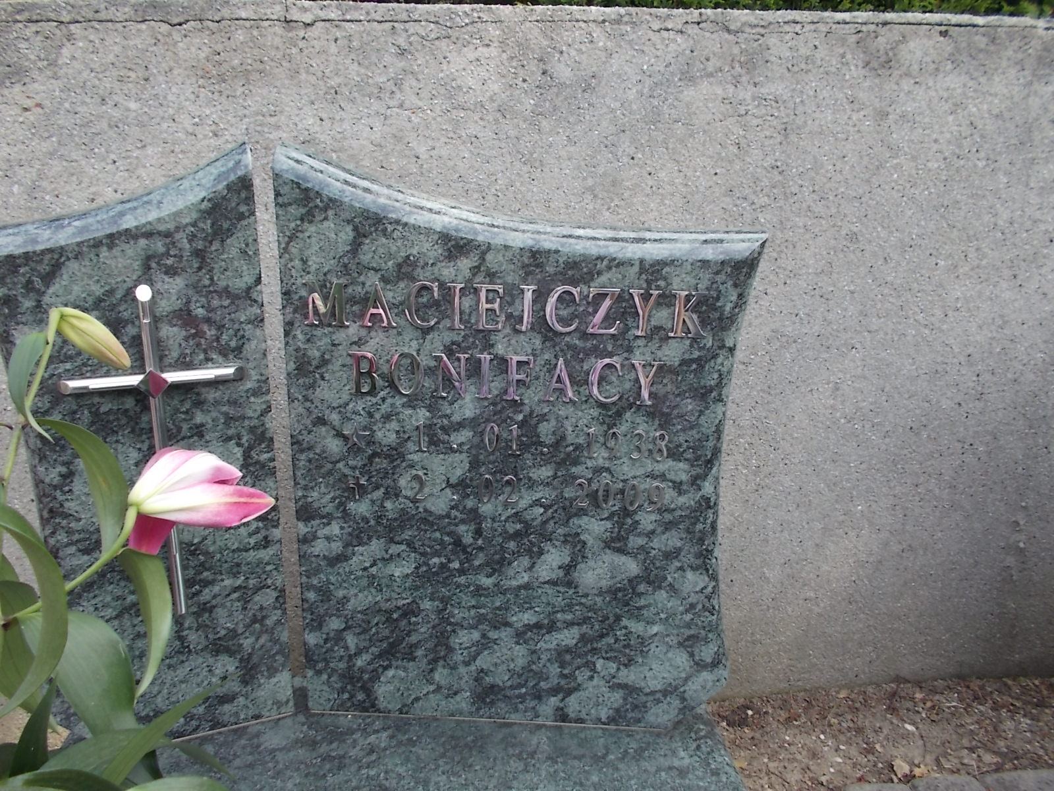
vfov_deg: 53.1
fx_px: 792
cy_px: 396
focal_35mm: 26
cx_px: 527
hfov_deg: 67.3
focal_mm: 4.6
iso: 80
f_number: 3.2
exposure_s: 1/250
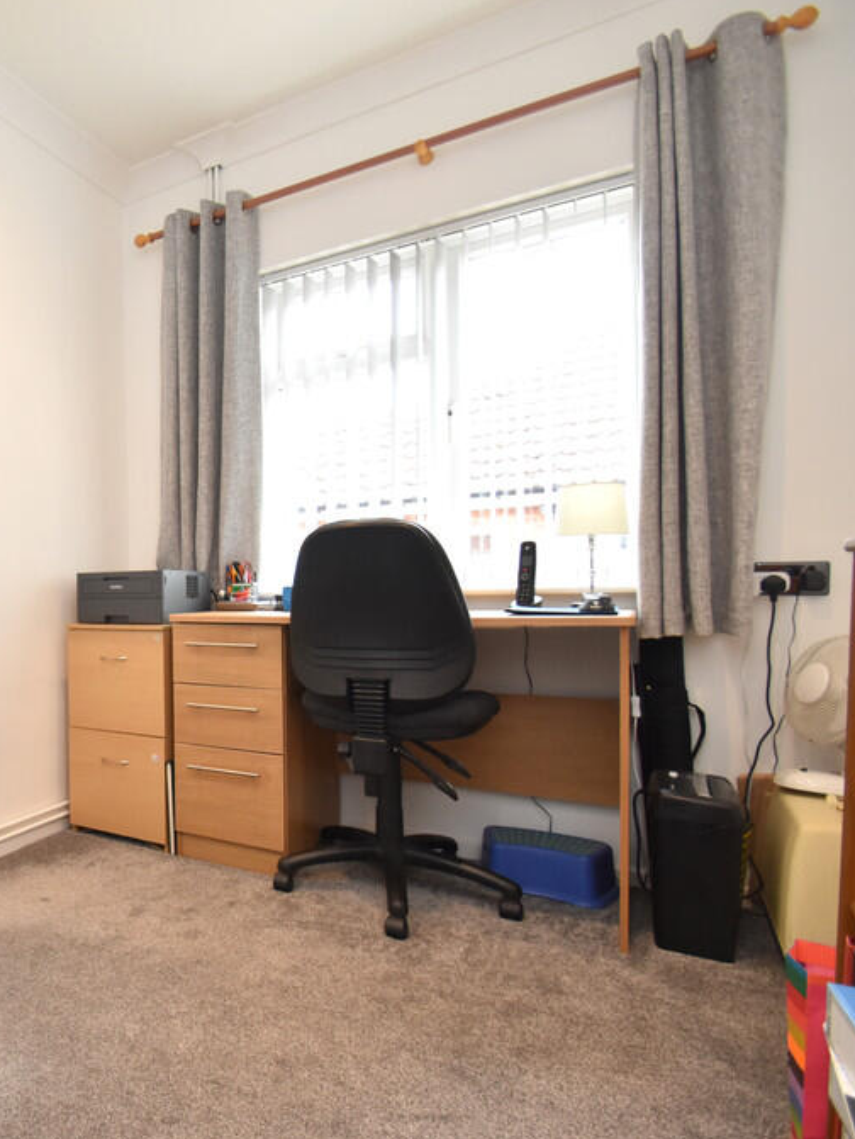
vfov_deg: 76.4
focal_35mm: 22
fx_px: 724
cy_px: 575
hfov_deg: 52.5
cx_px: 61
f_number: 4.5
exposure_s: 1/160
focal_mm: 10
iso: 800
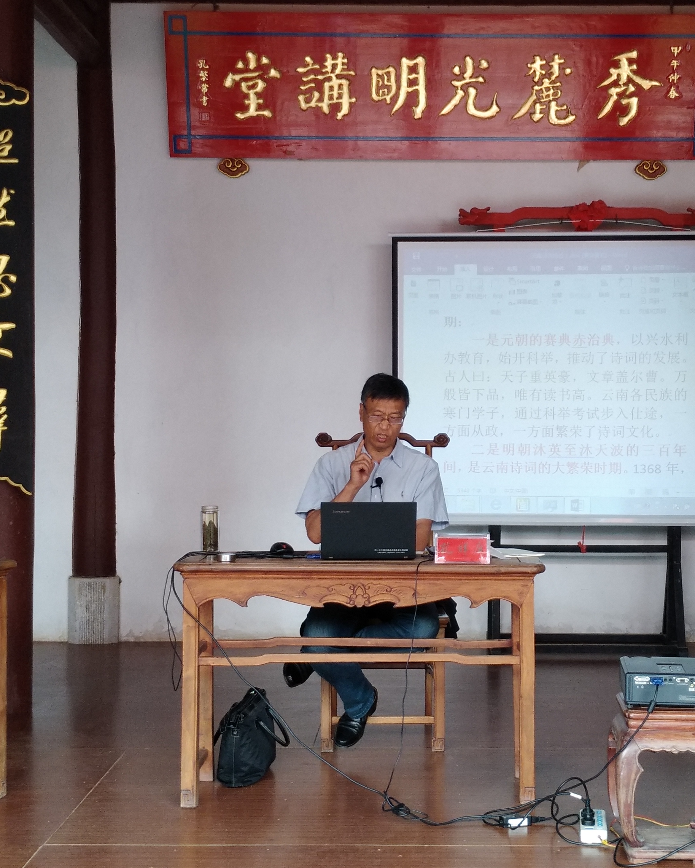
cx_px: 437
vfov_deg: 55.7
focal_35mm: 32
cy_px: 430
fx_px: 823
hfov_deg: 45.4
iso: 148
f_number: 1.9
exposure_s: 1/50
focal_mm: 3.94
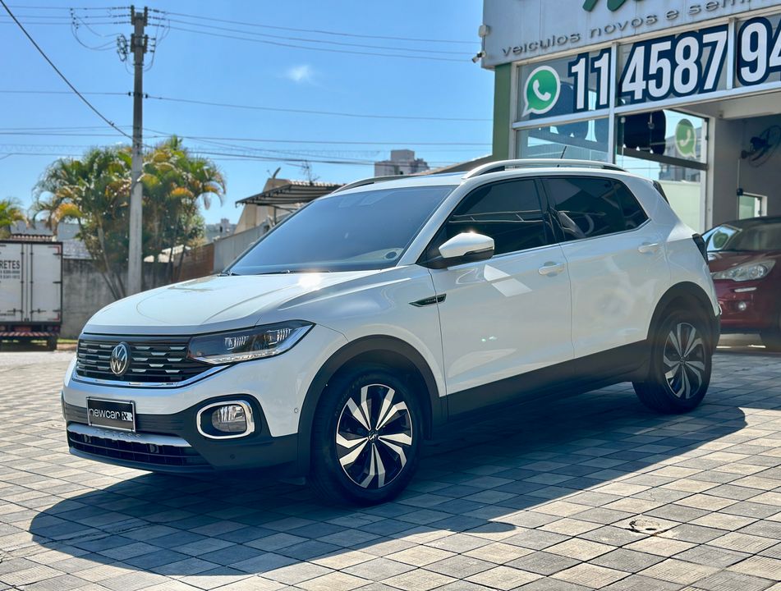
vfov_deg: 30.4
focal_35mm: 48
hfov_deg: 39.5
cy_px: 296
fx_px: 1087
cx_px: 390
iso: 100
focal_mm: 6.86
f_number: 1.78
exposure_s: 1/2890
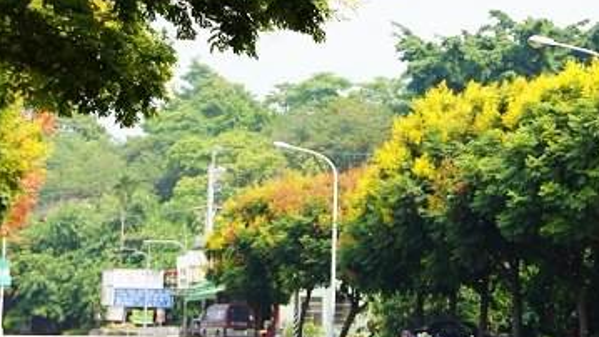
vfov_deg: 8.7
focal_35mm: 138
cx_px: 276
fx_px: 2192
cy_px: -102
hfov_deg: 15.6
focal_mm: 45
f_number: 4.5
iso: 100
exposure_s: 1/400
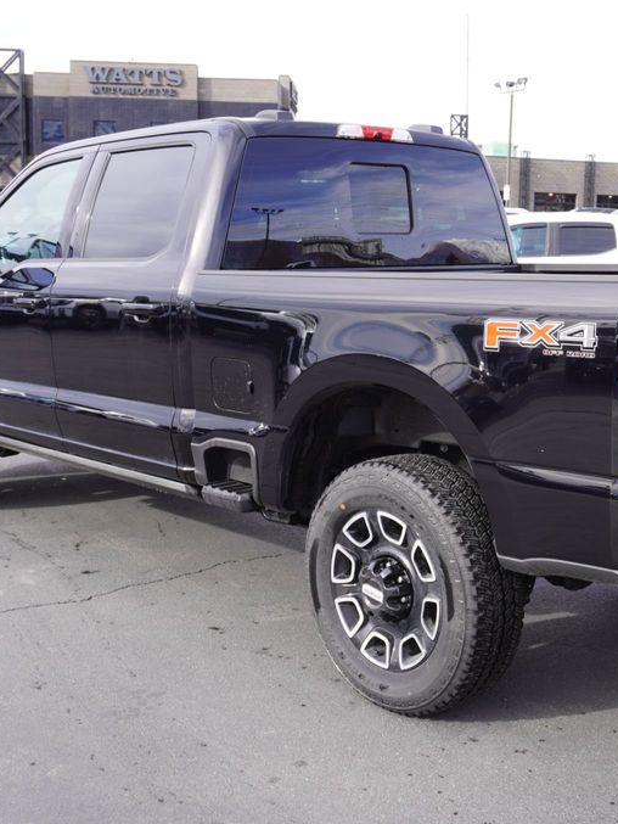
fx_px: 1142
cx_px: 420
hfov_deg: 30.0
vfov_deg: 39.7
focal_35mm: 48
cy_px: 413
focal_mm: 22
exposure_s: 1/100
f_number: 6.3
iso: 100
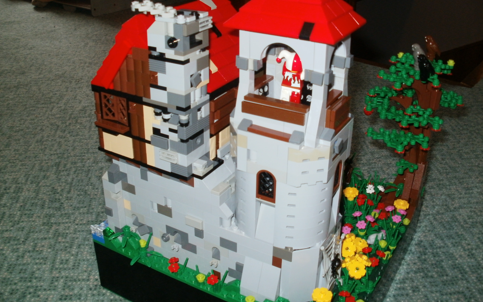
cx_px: 240
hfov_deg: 50.4
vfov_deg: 32.8
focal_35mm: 39
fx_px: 513
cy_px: 146
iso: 125
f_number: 3.5
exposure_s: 1/30
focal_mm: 6.3
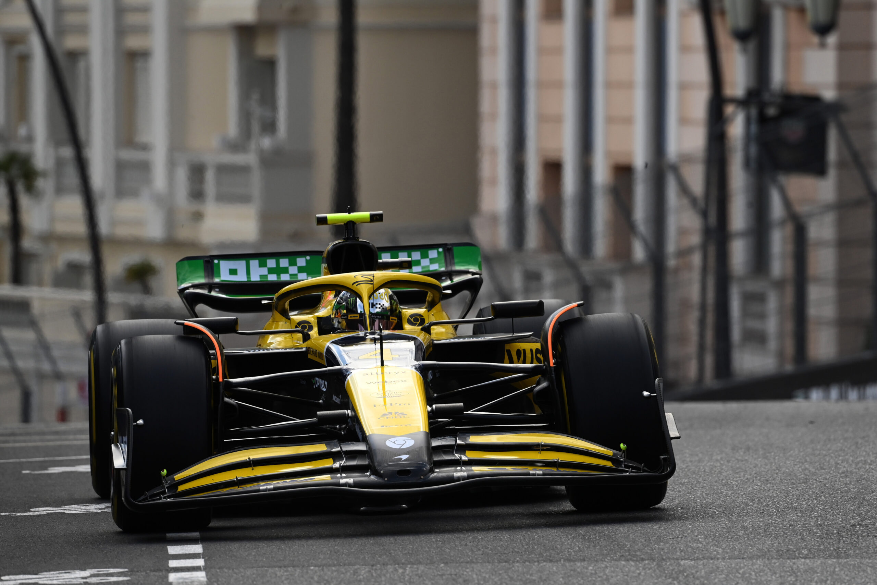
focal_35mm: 400
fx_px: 9744
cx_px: 438
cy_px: 292
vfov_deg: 3.4
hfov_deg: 5.2
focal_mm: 400
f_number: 7.1
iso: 800
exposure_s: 1/1600
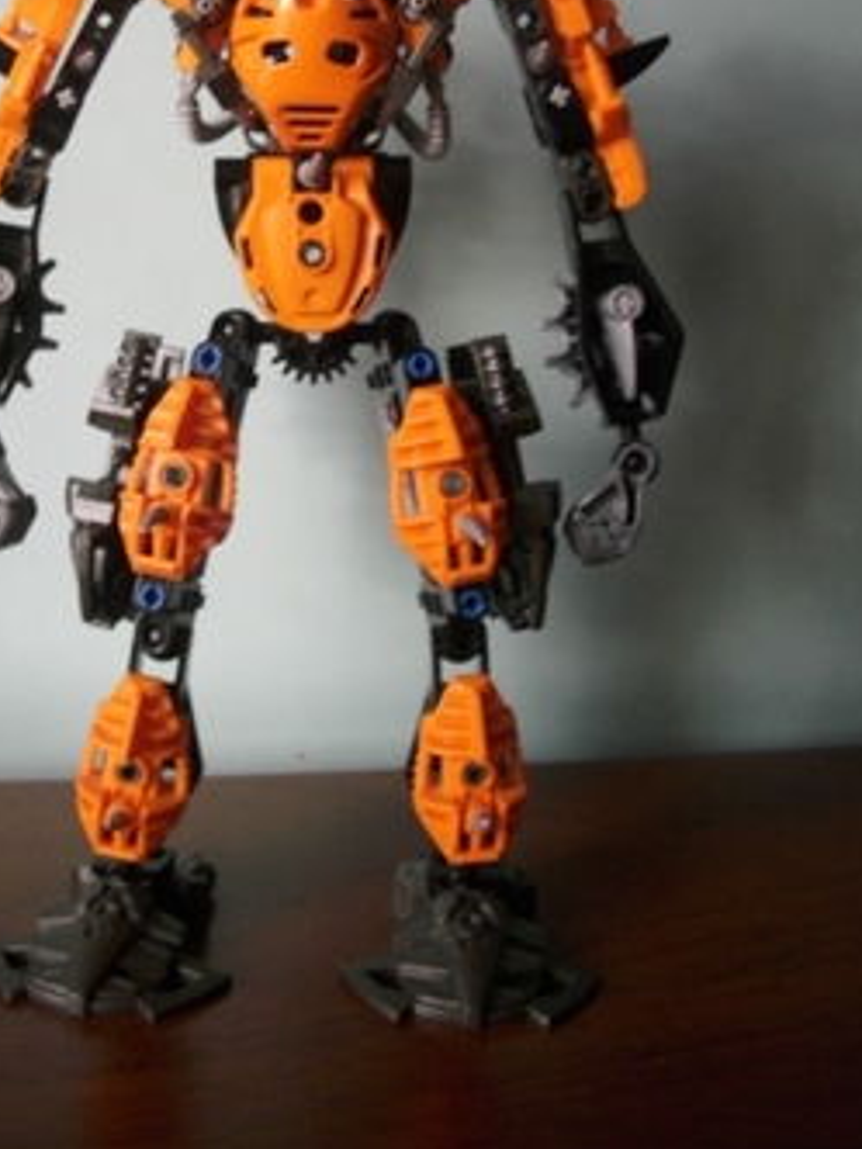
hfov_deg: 34.1
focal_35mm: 42
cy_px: 391
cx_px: 308
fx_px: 1394
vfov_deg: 44.2
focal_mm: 6.2
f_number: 2.8
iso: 200
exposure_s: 1/15
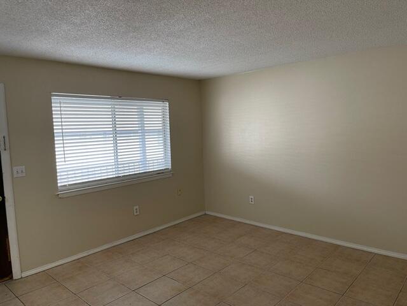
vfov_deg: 53.1
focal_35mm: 26
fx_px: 306
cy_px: 153
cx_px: 204
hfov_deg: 67.3
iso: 80
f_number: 1.6
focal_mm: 5.1
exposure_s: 1/60
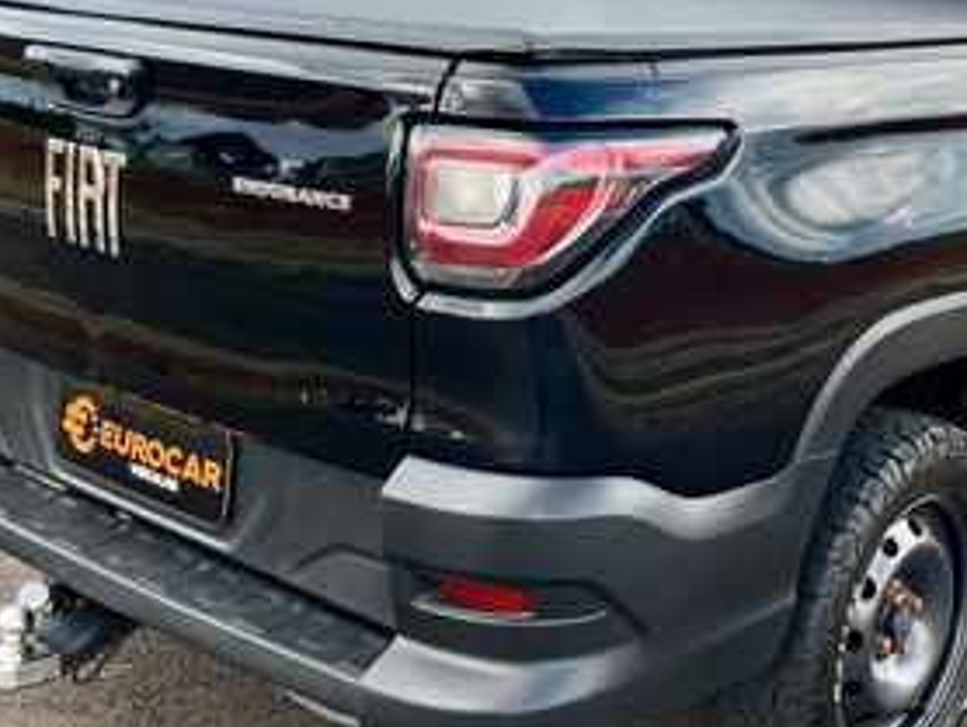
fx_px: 1230
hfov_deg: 42.3
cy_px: 268
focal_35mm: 44
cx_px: 644
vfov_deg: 32.7
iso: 50
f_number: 1.6
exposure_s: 1/621
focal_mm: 5.1
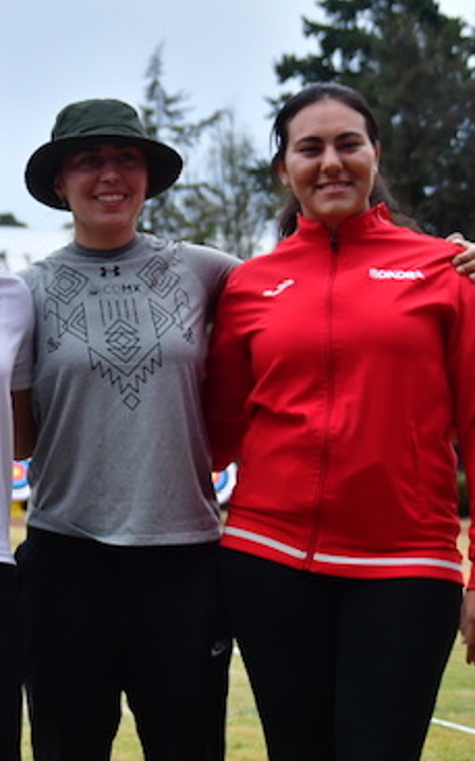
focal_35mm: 128
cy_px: 418
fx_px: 2654
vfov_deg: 16.3
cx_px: 137
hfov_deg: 10.2
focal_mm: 48
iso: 800
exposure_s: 1/2000
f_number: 4.5
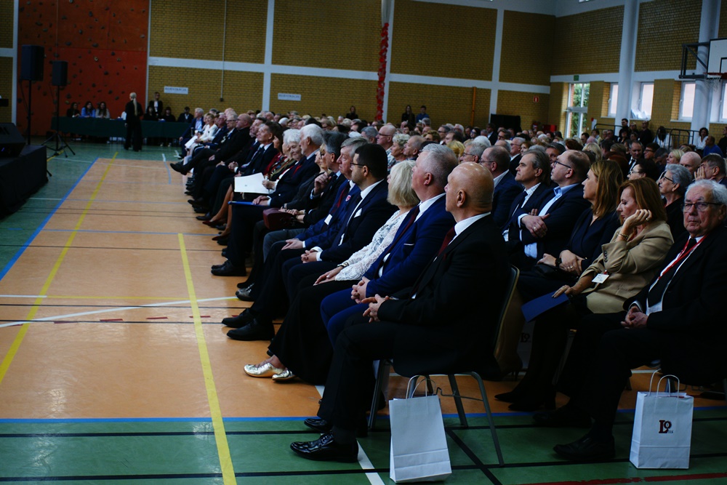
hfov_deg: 46.4
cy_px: 242
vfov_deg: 31.9
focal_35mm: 42
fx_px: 848
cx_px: 364
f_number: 3.5
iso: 400
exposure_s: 1/100
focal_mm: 28
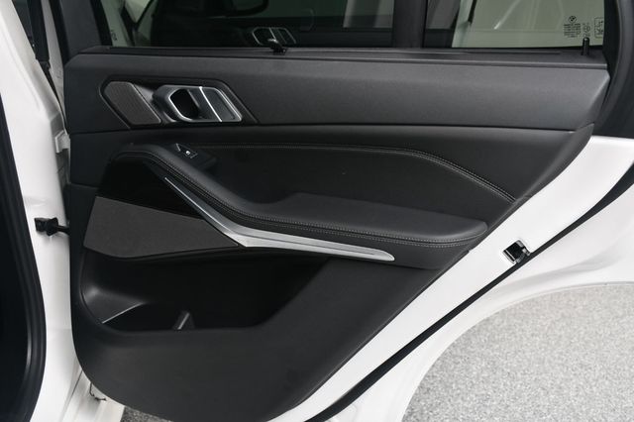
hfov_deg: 49.6
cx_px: 317
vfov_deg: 34.2
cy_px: 211
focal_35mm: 39
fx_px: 686
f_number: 6.3
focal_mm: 26
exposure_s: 1/160
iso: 100
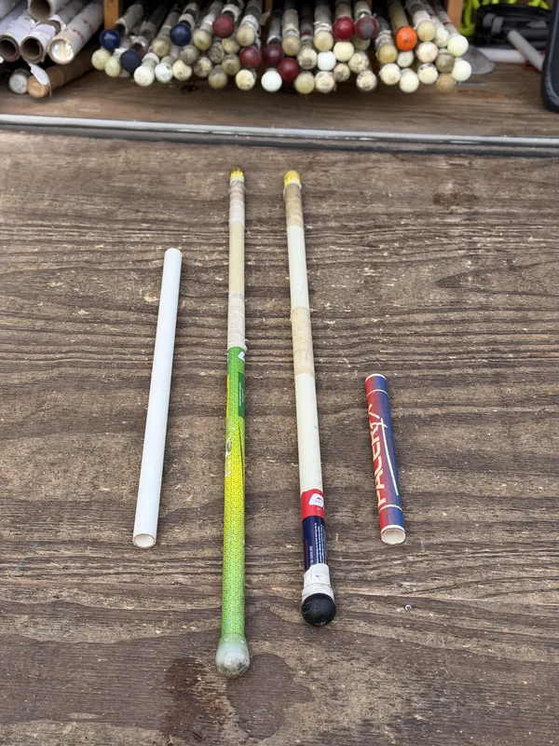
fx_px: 1034
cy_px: 373
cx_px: 280
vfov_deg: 39.7
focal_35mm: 48
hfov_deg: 30.3
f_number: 1.78
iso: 64
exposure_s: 1/516
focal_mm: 6.76
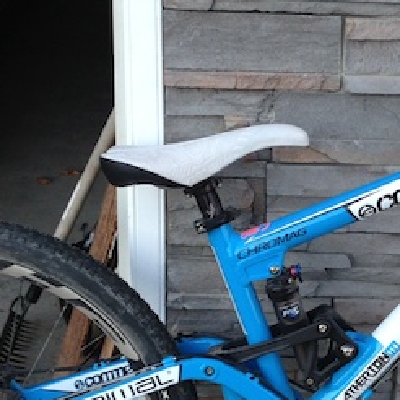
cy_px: 315
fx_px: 1242
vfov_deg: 18.1
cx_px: 364
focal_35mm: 95
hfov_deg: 18.0
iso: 64
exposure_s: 1/60
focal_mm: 4.13
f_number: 2.4
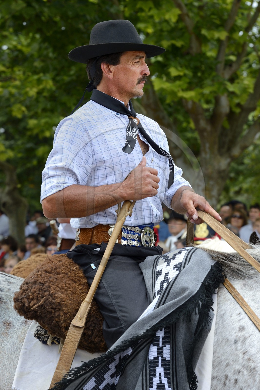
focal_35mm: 110
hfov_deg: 12.4
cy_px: 195
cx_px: 130
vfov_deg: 18.6
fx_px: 1192
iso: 400
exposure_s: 1/500
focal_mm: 110
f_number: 7.1
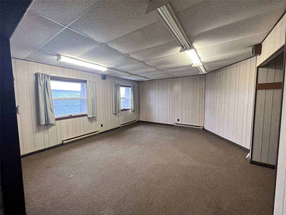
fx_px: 107
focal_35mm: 13
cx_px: 143
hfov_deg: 106.2
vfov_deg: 89.9
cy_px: 108
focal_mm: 1.57
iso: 250
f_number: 1.8
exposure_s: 1/60
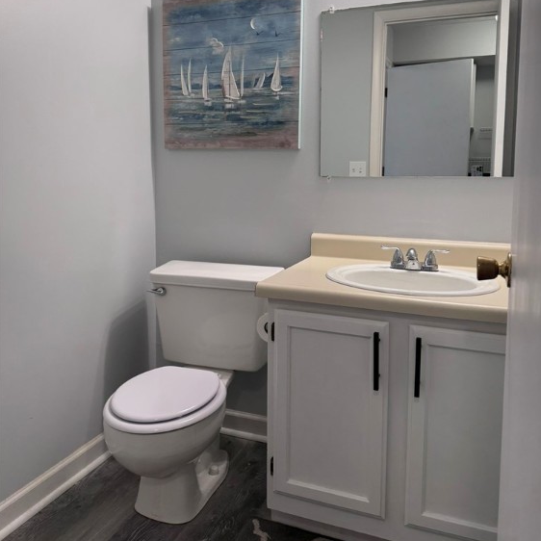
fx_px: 513
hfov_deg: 55.6
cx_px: 273
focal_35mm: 29
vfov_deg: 55.1
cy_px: 211
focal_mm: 6.76
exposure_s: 1/120
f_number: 1.78
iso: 200
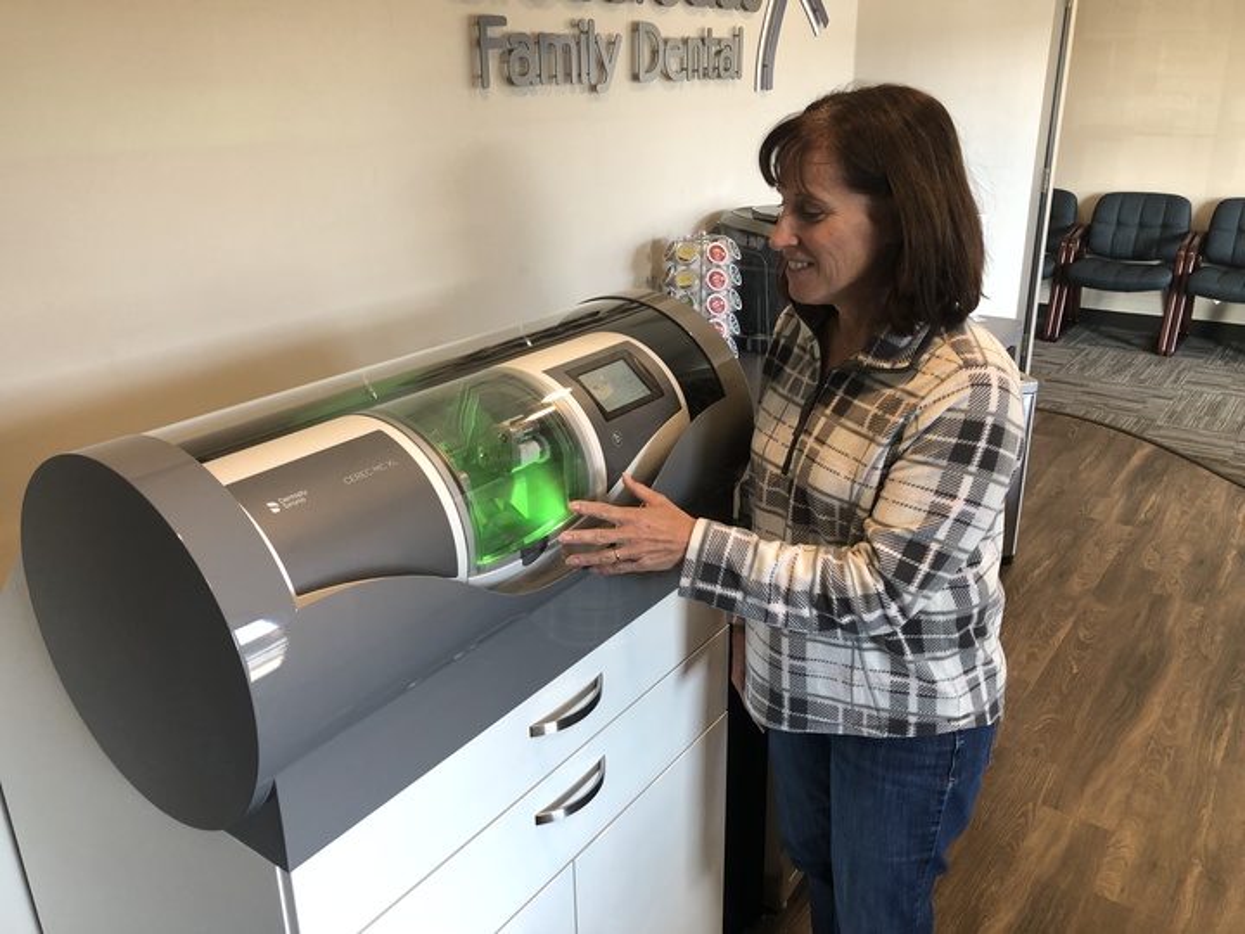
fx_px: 1007
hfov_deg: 63.4
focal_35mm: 28
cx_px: 622
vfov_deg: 49.7
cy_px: 467
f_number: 1.8
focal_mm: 3.99
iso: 40
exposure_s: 1/24
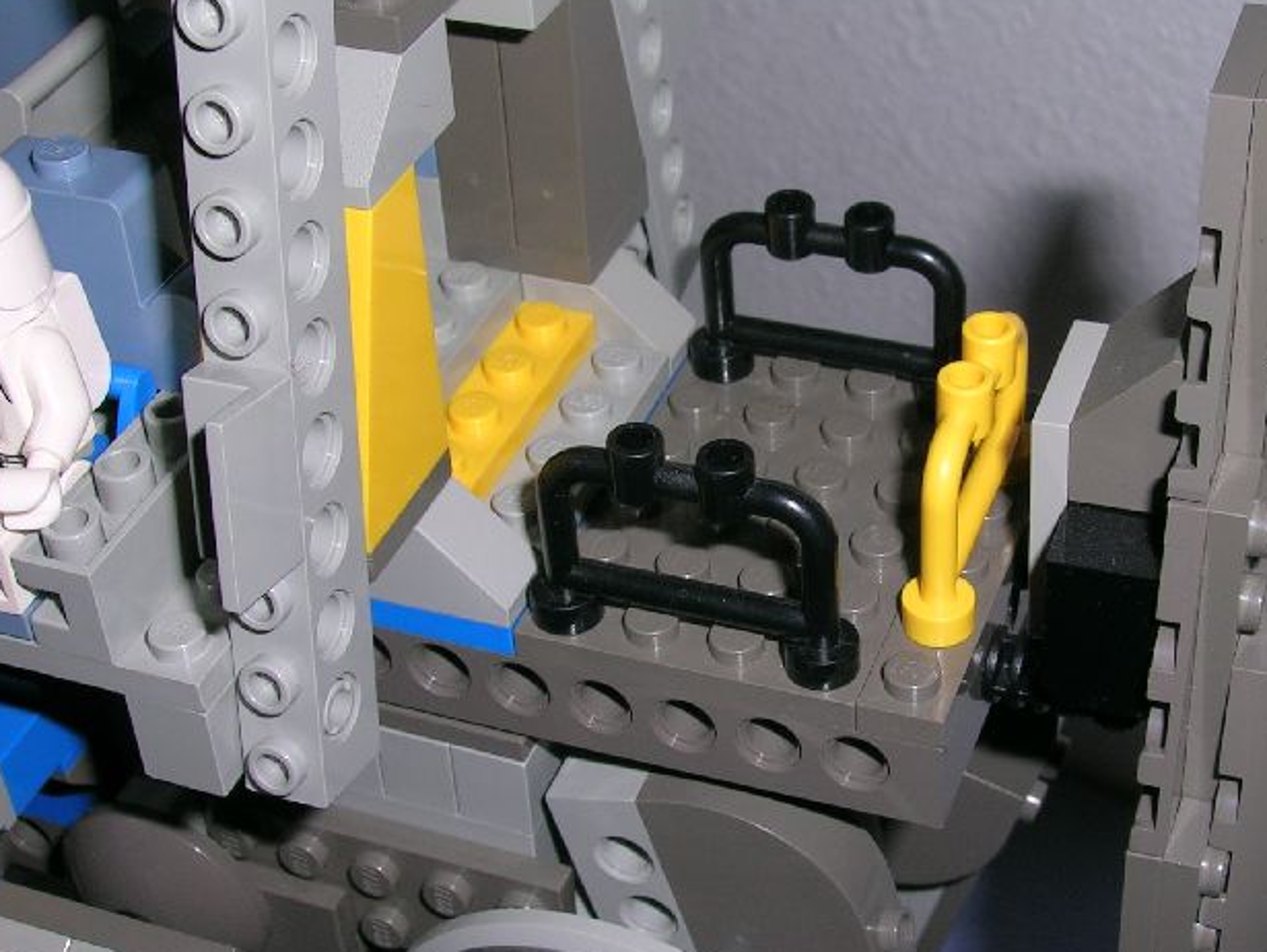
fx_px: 2454
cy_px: 544
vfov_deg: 21.9
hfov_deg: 28.9
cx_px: 762
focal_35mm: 67
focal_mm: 8
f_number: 5.5
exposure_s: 1/60.1
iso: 50
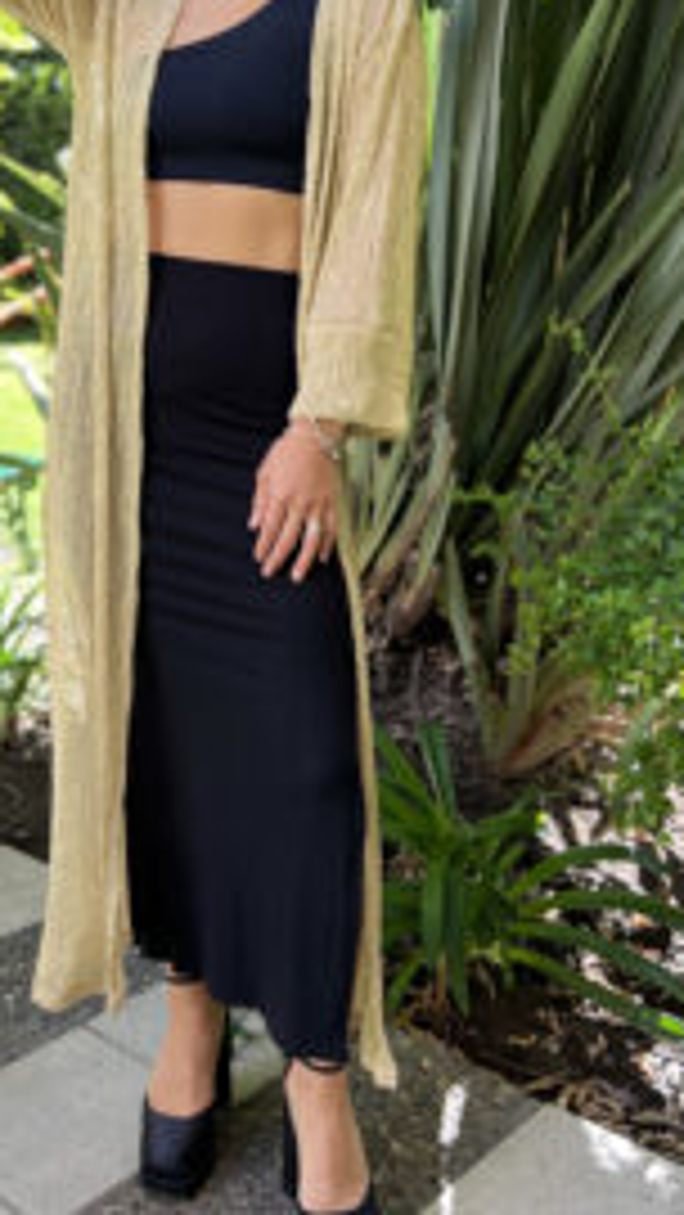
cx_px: 274
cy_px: 387
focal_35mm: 42
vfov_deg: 47.4
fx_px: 1353
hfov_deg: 28.3
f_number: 1.5
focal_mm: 5.7
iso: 40
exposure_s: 1/175
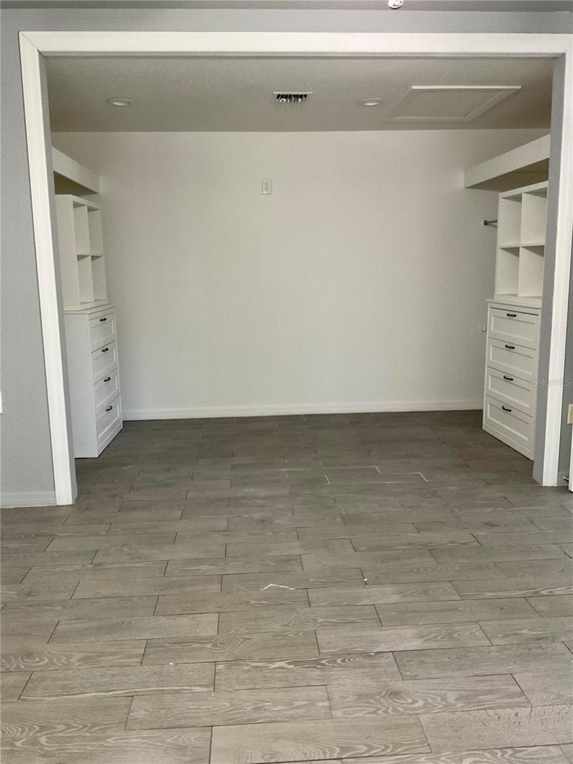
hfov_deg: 48.2
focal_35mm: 29
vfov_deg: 61.7
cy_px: 382
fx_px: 640
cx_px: 286
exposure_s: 1/60
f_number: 1.8
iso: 250
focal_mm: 3
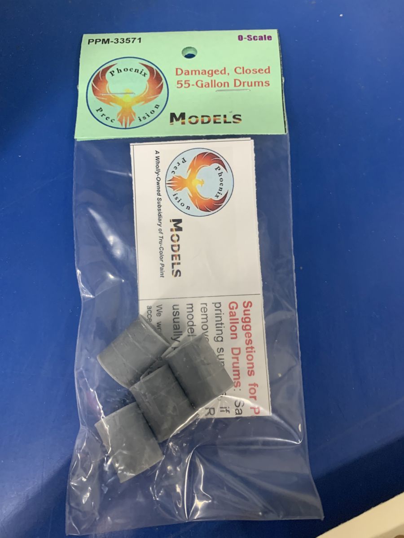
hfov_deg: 53.1
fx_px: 405
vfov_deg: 67.3
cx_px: 202
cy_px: 269
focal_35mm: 26
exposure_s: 1/60
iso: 200
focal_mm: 4.25
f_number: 1.8
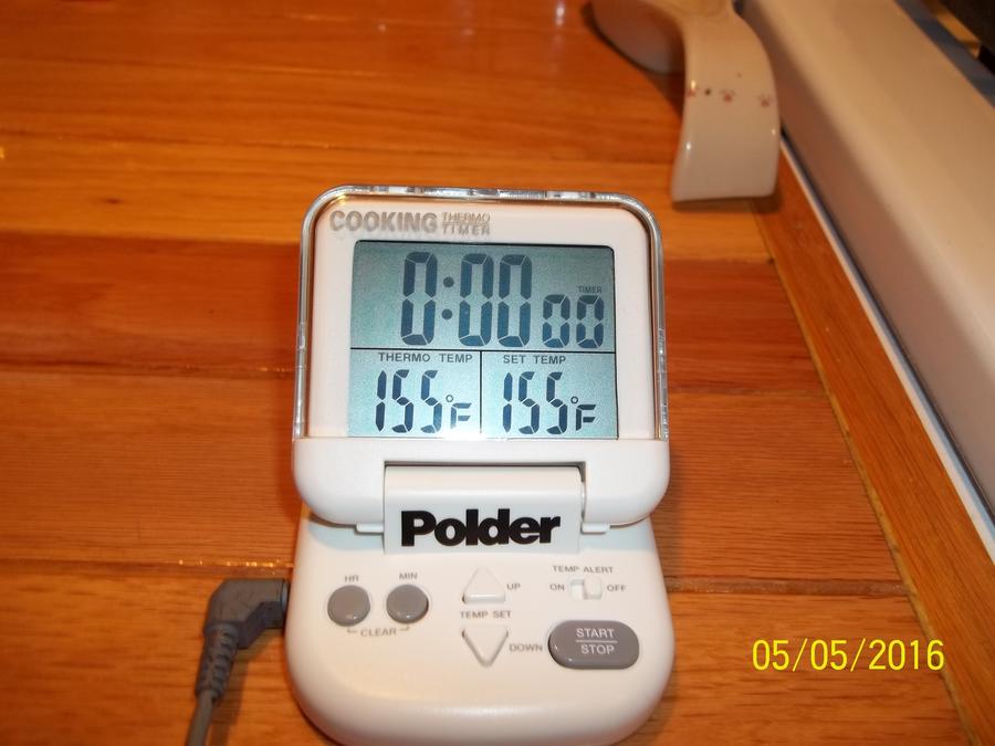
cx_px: 498
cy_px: 373
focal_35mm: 32
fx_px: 920
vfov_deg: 44.2
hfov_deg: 56.8
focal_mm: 5.7
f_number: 2.9
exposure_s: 1/30
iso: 64
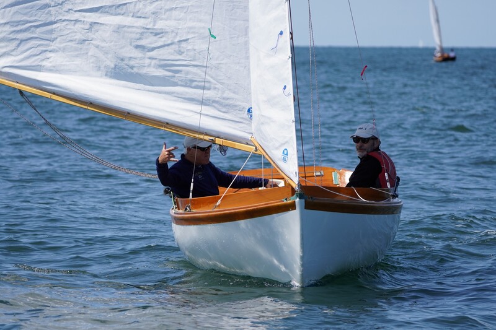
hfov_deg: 9.2
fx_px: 3099
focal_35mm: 225
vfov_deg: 6.1
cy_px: 165
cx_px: 248
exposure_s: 1/2000
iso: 250
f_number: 5
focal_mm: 150
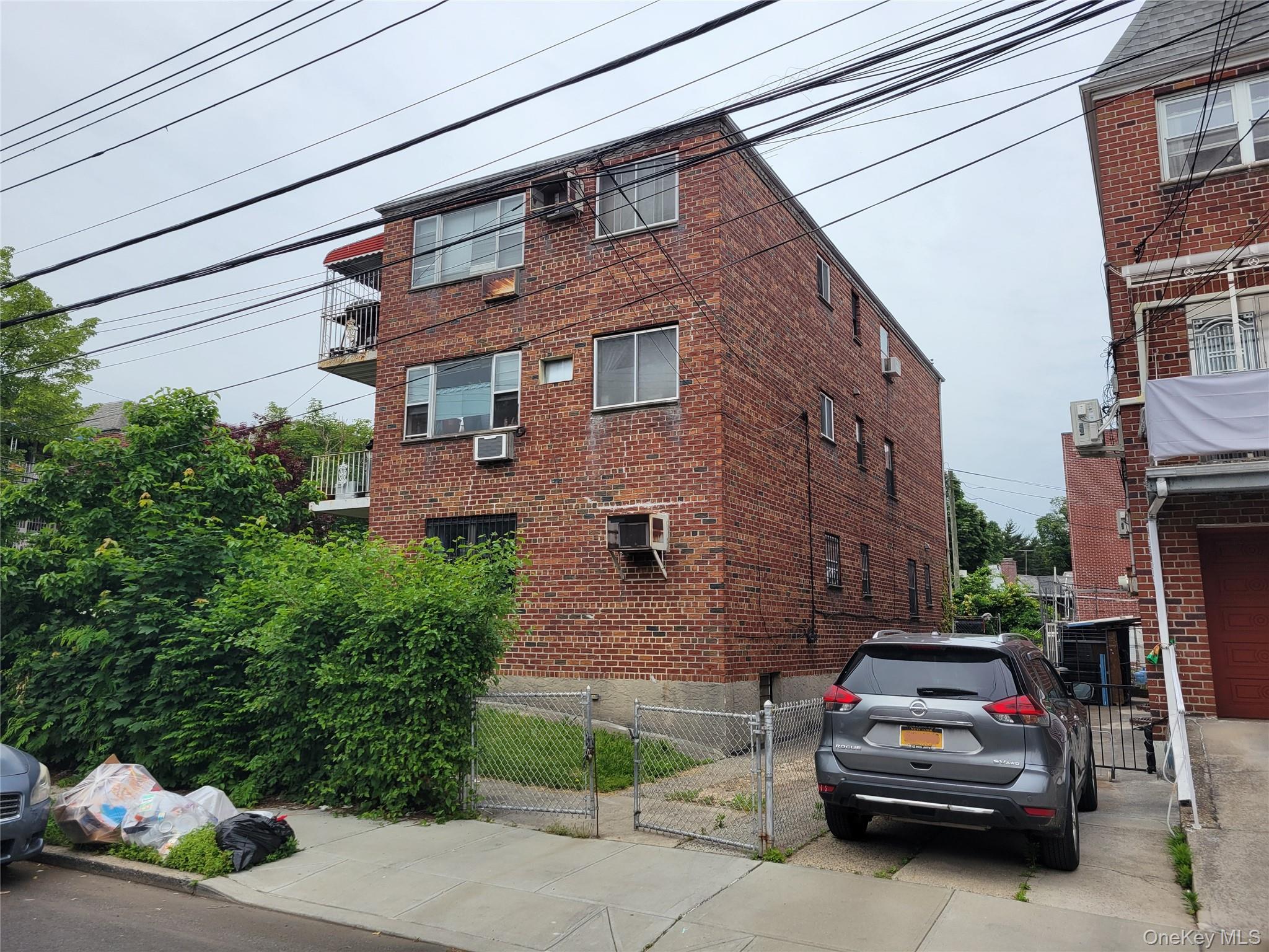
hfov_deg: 67.3
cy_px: 476
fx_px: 953
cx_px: 634
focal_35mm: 26
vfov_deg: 53.1
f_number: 1.8
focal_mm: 5.4
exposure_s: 1/2094
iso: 40
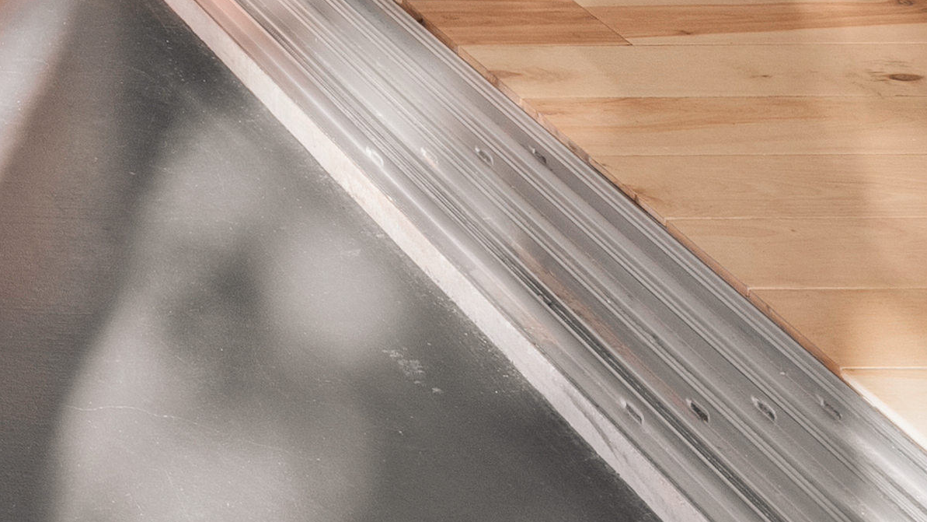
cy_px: -1111
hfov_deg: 14.9
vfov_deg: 8.3
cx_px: -888
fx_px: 2950
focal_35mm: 120
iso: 320
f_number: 13
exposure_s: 1/2
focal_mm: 20
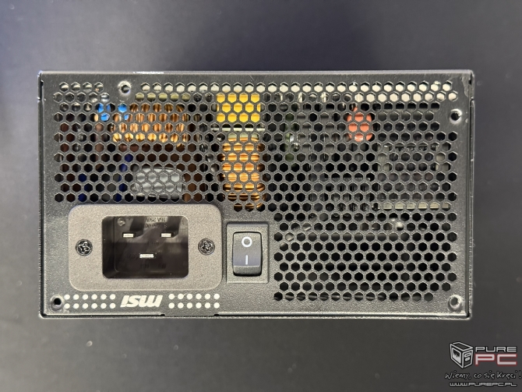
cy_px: 196
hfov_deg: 39.6
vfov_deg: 30.3
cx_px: 261
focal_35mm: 48
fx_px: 724
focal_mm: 6.76
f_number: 1.78
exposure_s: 1/30
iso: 640
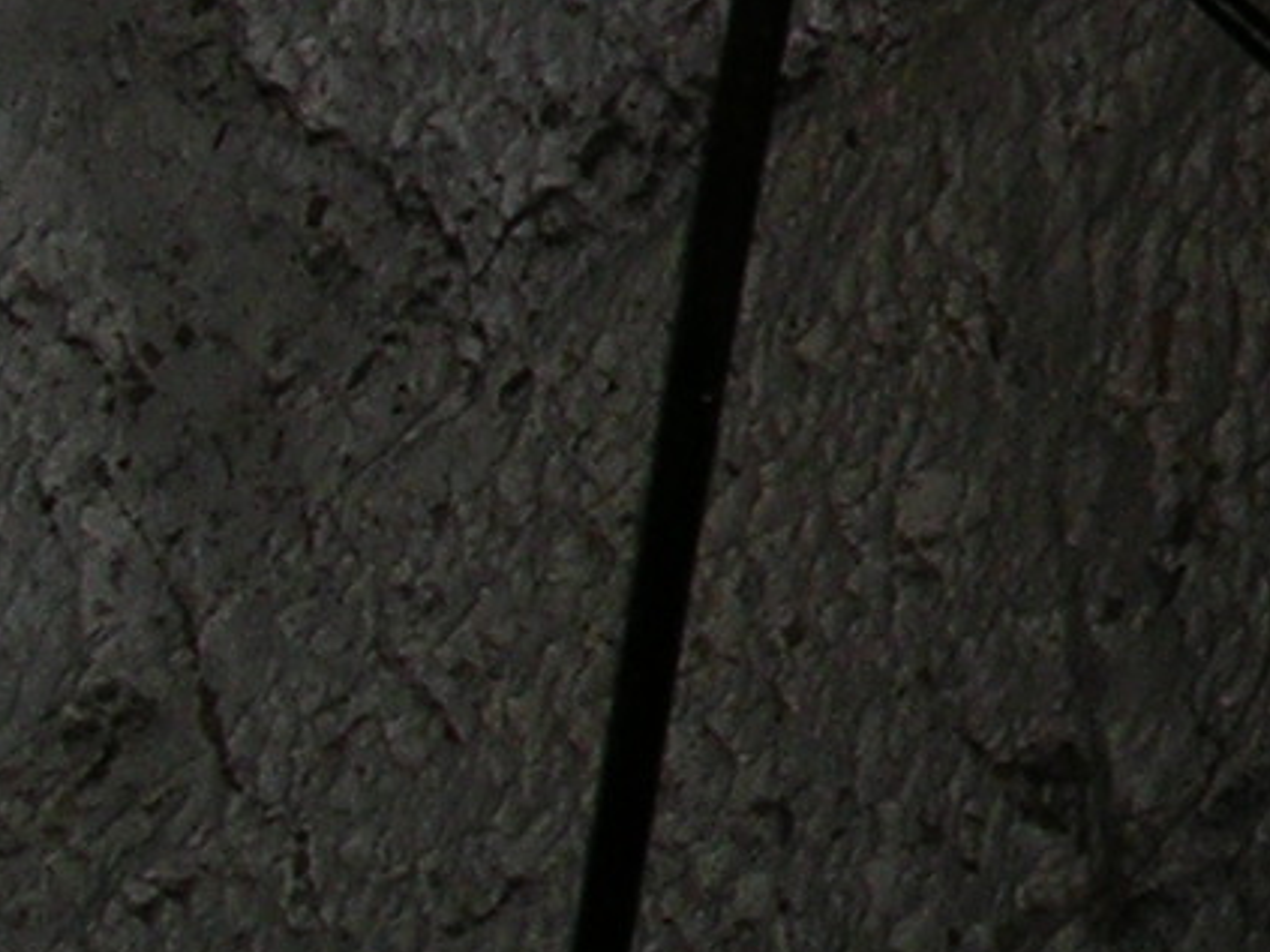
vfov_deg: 7.9
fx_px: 6749
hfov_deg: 9.7
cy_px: -544
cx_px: 2873
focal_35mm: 184
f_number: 5.6
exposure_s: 1/60.1
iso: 50
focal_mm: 5.8
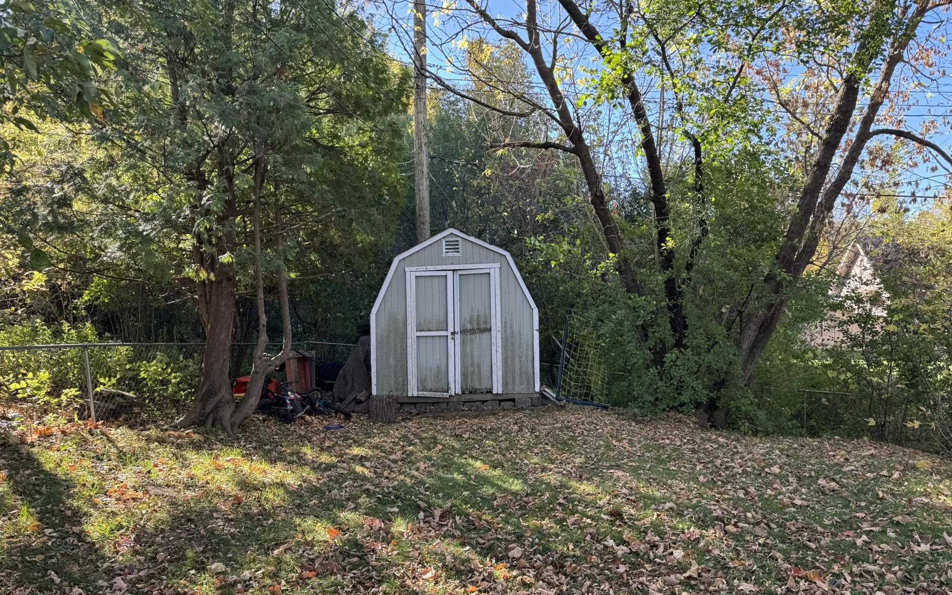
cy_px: 331
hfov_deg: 70.4
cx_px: 472
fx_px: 674
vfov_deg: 47.5
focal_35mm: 26
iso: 80
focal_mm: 6.76
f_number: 1.78
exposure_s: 1/309
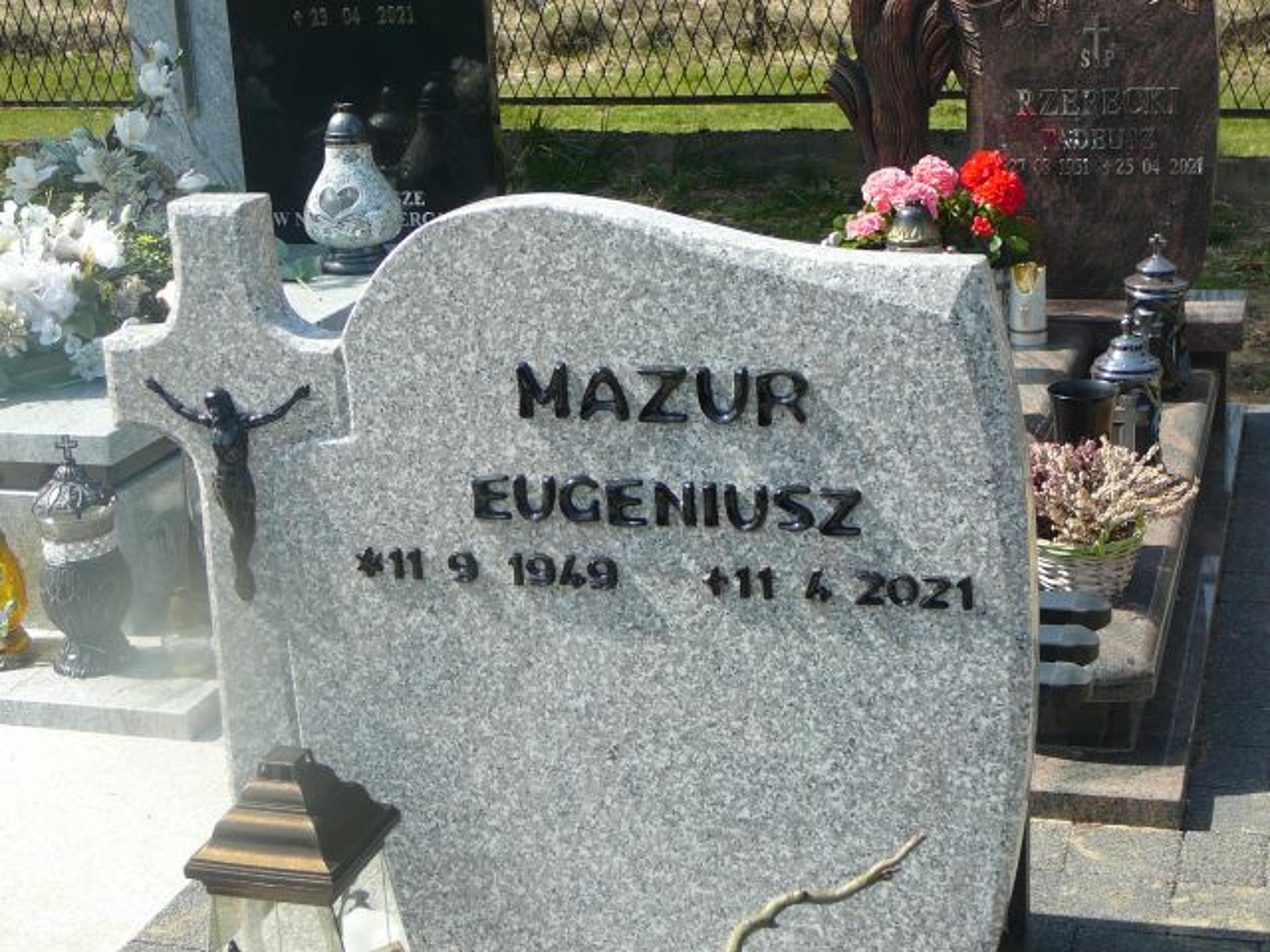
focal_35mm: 59
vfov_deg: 24.8
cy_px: 476
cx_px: 635
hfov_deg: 32.7
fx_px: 2165
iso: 80
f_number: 3.5
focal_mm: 8.7
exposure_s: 1/400
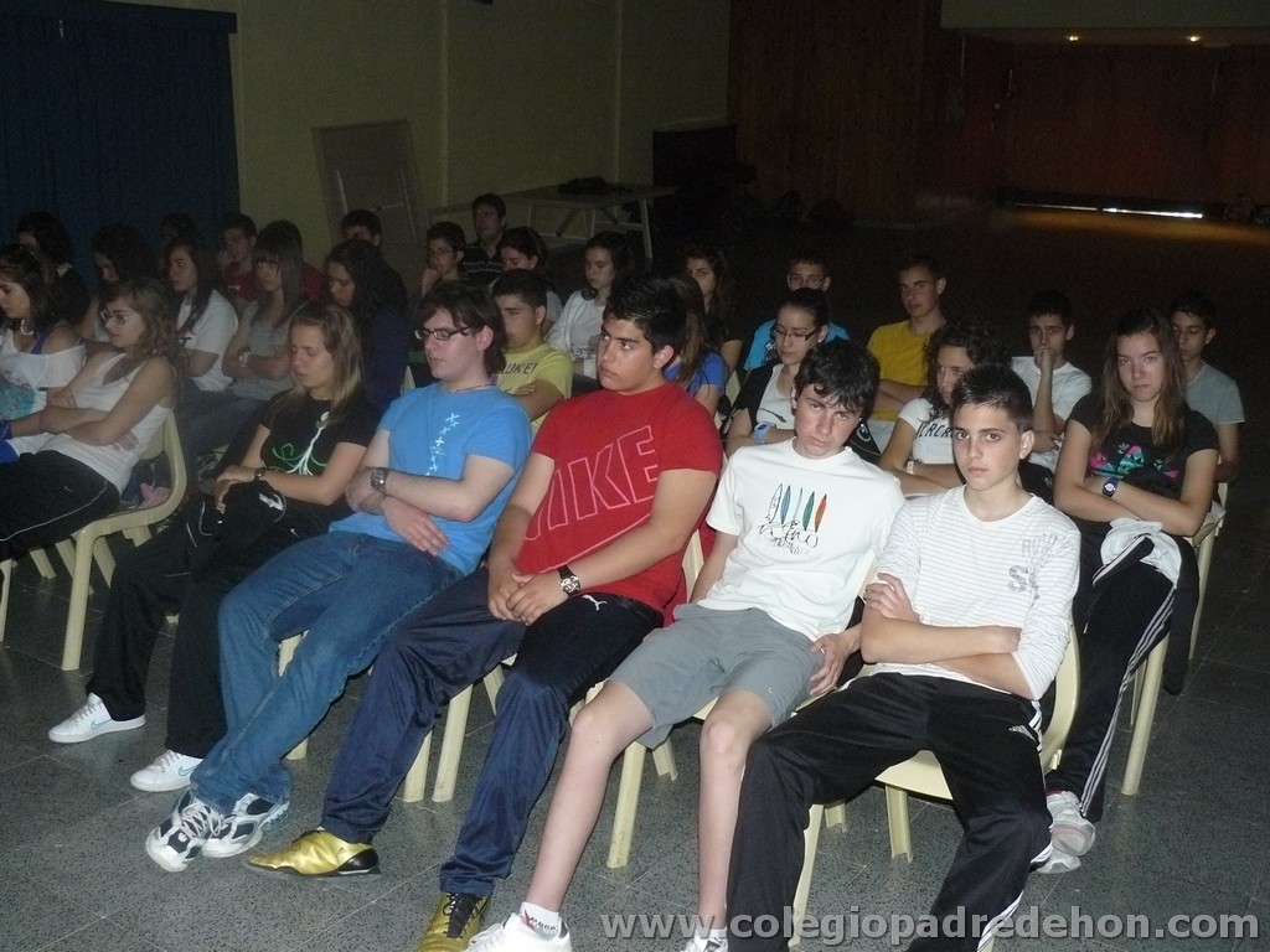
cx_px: 635
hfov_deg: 51.4
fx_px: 1321
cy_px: 476
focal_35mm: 36
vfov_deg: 39.7
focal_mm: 6
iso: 320
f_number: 3.2
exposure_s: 1/30
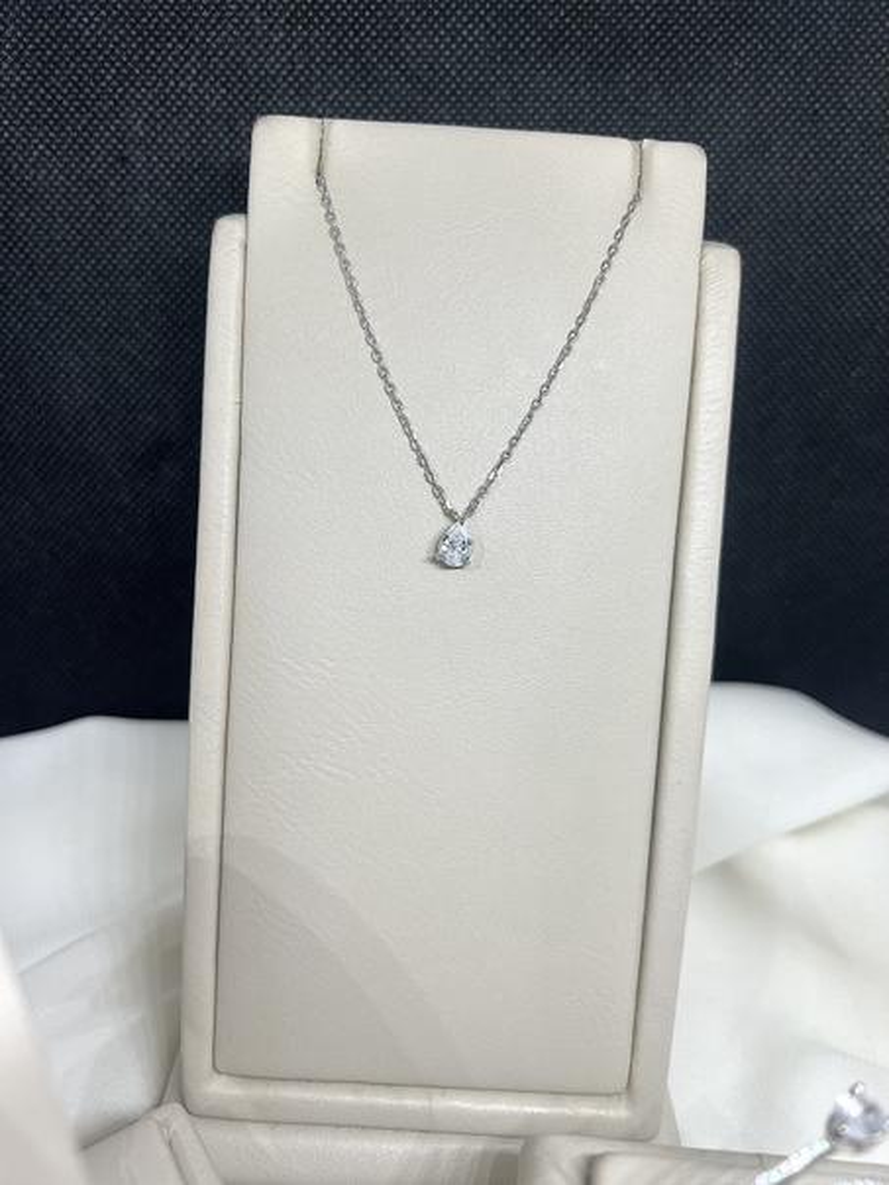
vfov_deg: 67.3
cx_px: 444
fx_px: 890
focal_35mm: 26
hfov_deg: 53.1
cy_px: 592
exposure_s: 1/112
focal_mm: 5.7
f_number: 1.5
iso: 32
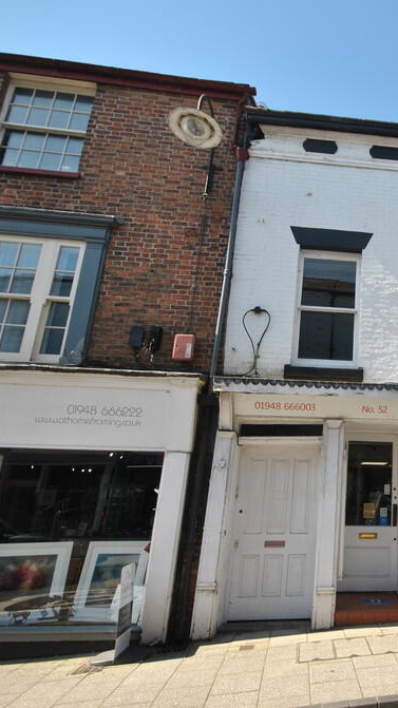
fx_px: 451
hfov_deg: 42.3
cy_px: 357
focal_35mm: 24
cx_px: 382
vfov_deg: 76.3
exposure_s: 1/200
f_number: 7.1
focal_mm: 10
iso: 100
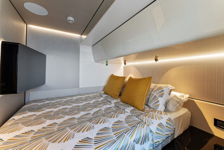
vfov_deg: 81.2
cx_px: 112
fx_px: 87
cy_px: 75
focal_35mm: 14
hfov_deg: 104.2
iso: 1600
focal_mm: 14
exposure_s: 1/100
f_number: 6.3
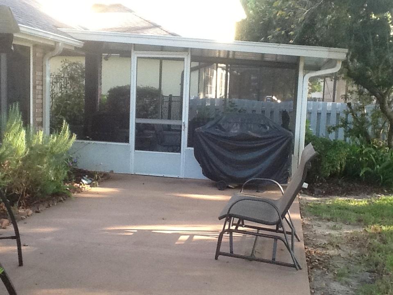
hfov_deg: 42.9
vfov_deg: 32.9
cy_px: 148
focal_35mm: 44
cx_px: 196
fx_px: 500
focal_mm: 2.03
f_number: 2.4
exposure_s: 1/120
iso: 80
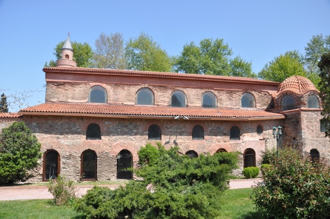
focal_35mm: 27
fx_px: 247
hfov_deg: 67.4
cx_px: 165
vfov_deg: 47.8
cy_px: 110
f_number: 6.3
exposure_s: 1/160
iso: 200
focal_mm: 18
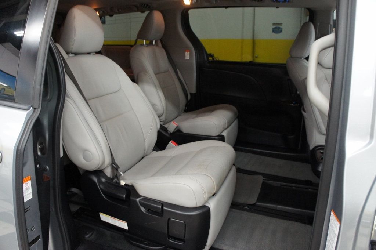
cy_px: 125
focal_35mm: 27
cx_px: 188
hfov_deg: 67.4
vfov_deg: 47.9
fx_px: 282
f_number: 3.5
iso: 1600
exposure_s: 1/50
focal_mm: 18
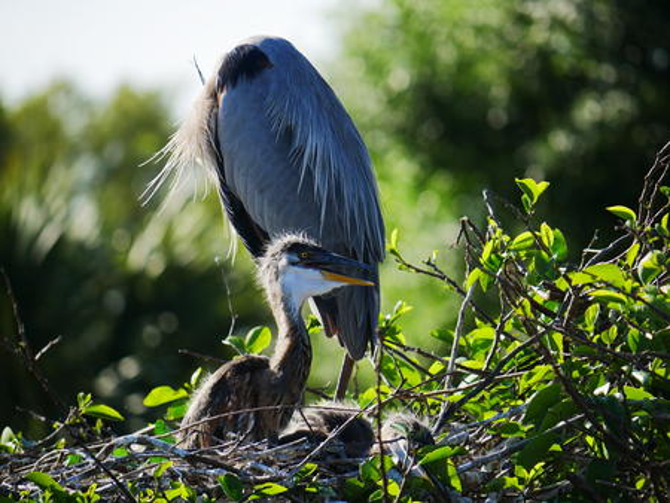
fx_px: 9295
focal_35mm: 480
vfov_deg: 3.1
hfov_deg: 4.1
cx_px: 335
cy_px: 252
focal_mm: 240
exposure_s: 1/640
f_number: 5.3
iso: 200
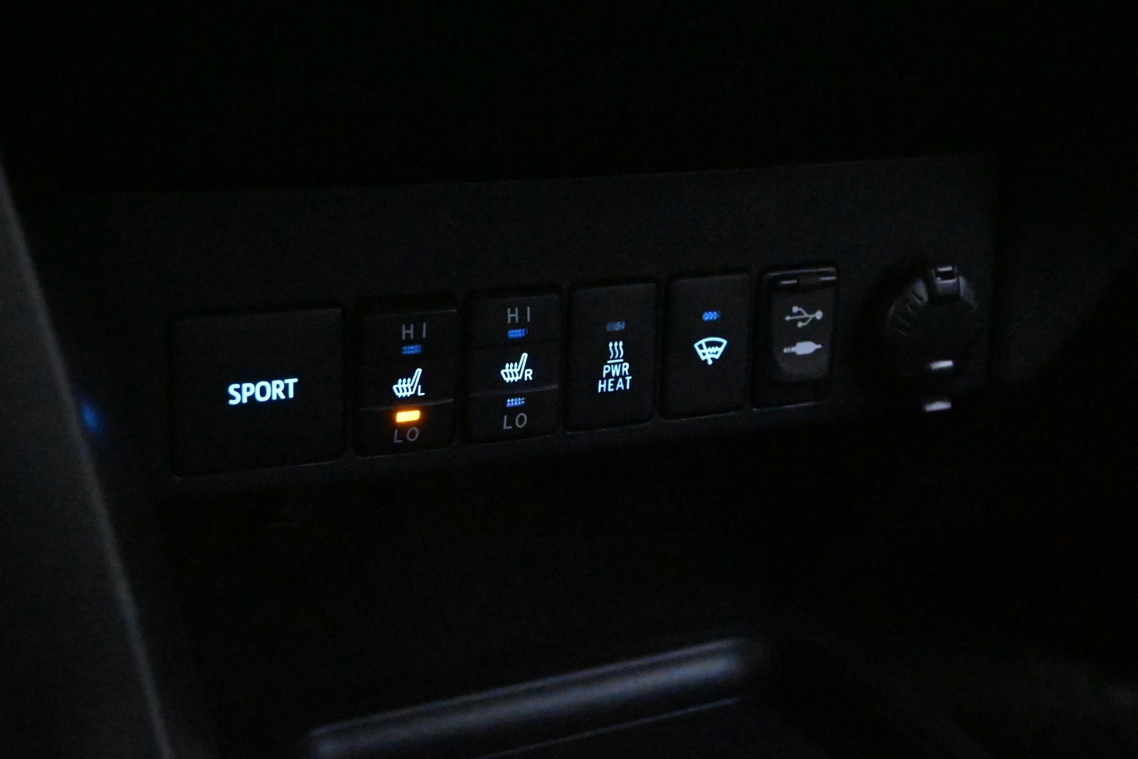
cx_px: 569
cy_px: 380
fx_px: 1707
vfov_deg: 25.1
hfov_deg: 36.9
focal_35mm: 54
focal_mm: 36
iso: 36000
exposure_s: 1/60
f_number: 5.3
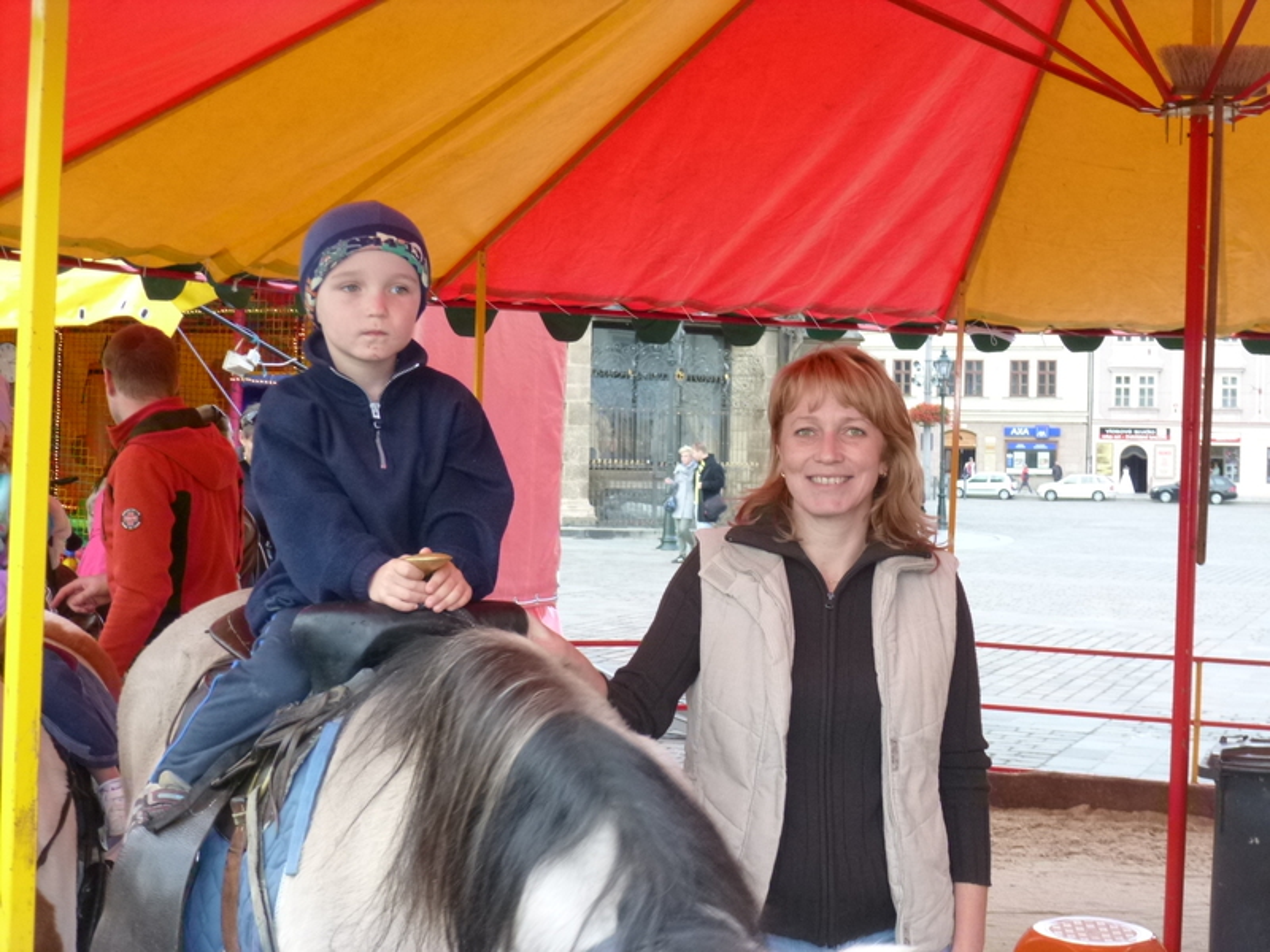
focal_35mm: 48
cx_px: 635
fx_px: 1761
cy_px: 476
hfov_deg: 39.7
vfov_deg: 30.3
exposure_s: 1/60
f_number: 4
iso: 250
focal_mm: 8.6
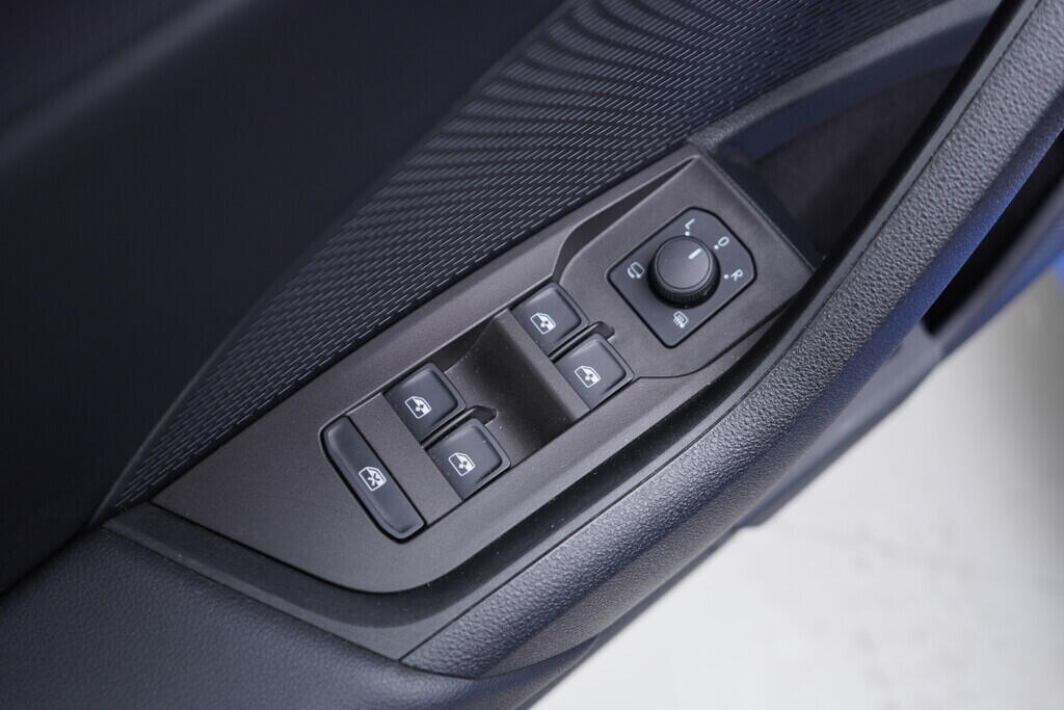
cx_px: 532
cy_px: 355
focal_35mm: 36
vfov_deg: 36.9
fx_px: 1064
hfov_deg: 53.1
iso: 250
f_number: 2.8
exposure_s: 1/40
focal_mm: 24
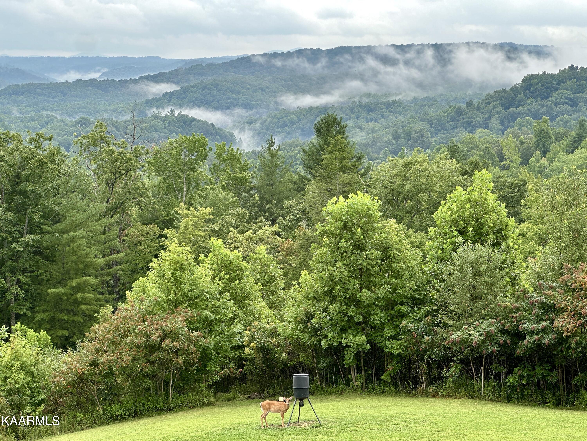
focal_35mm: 77
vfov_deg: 19.1
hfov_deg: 25.3
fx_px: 1306
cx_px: 294
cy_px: 220
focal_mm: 9
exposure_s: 1/99
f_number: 2.8
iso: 40
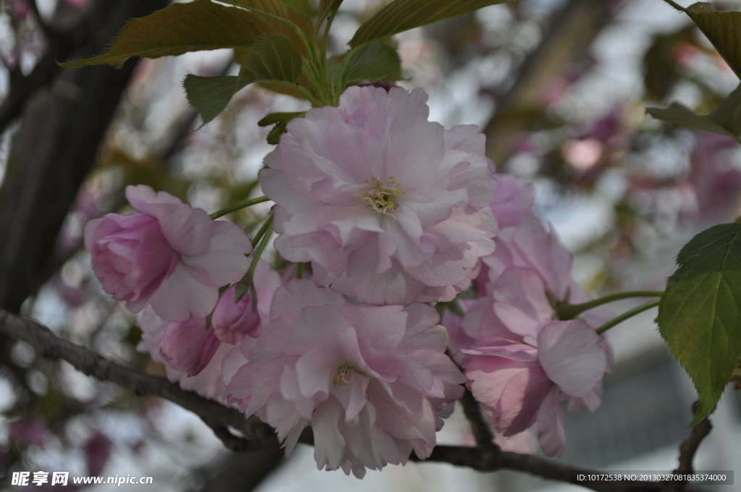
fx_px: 1480
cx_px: 370
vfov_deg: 18.9
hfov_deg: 28.1
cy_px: 246
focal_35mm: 72
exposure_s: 1/125
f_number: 5.6
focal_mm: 48
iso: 220
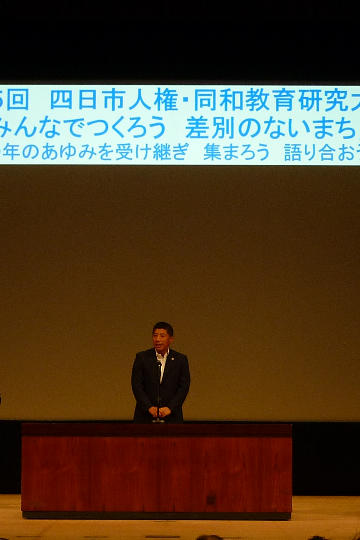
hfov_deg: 12.4
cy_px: 269
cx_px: 155
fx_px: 1650
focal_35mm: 110
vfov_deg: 18.6
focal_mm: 7.4
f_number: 3.1
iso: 160
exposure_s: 1/40
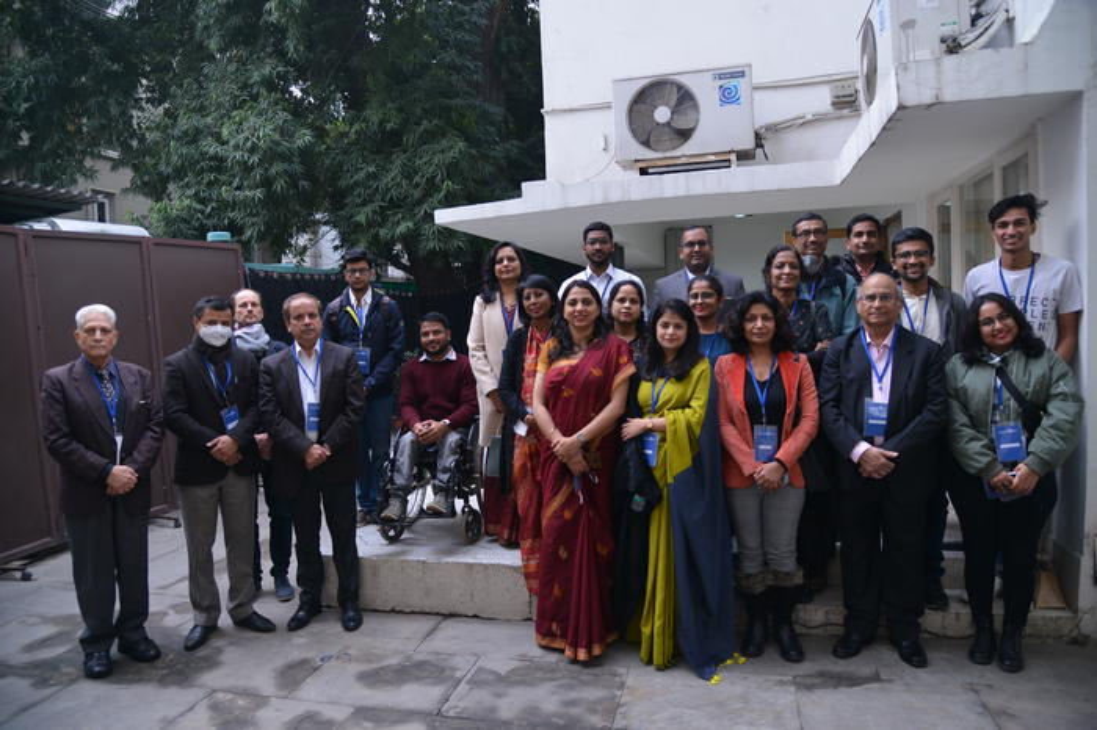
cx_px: 548
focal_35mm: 24
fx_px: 731
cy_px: 365
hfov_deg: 73.8
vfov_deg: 53.1
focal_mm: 24
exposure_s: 1/80
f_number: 4
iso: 1250
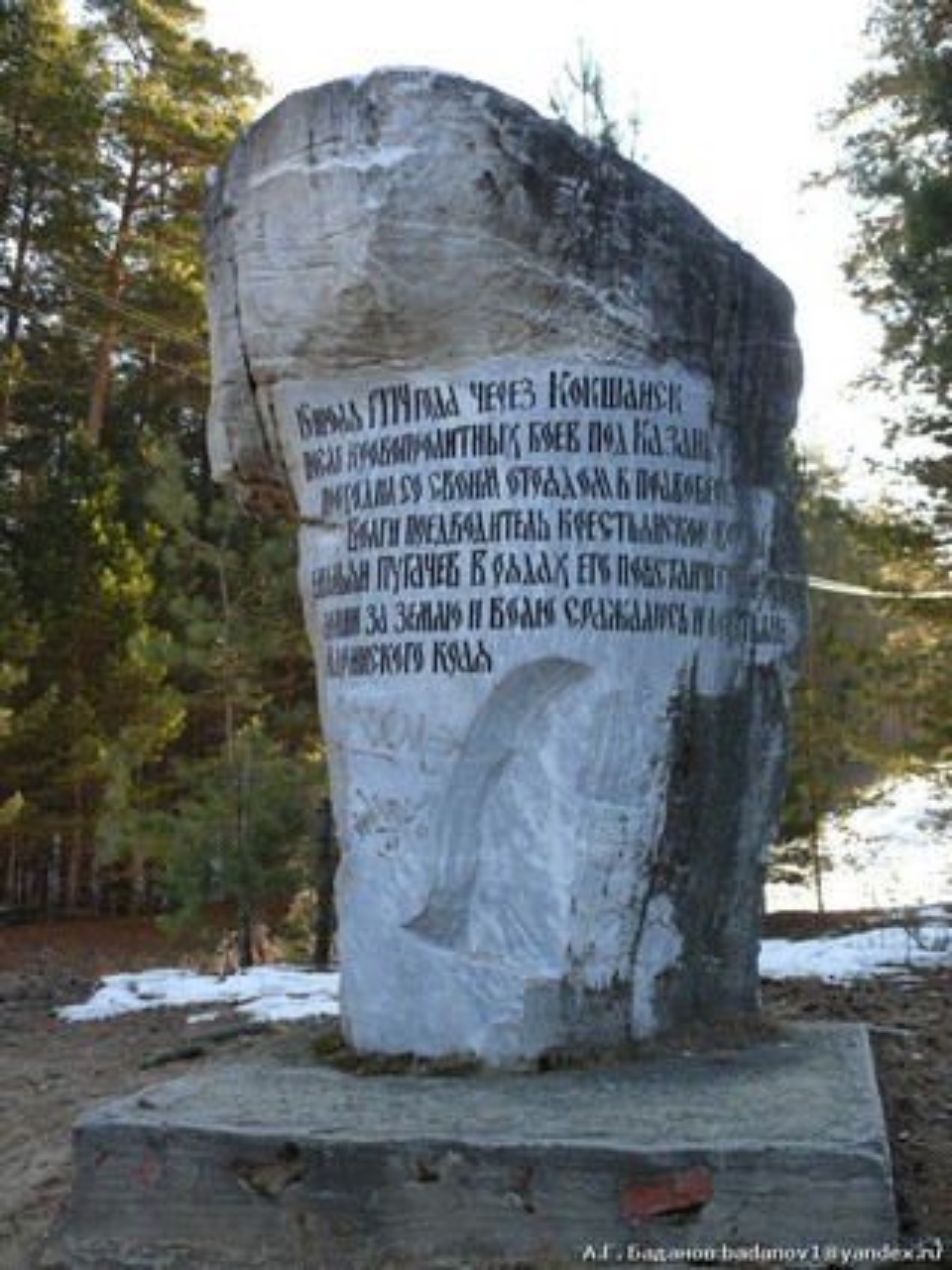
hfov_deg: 40.7
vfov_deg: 52.6
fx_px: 1284
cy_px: 635
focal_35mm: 35
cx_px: 476
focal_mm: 7.4
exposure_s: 1/100
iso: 100
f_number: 3.2
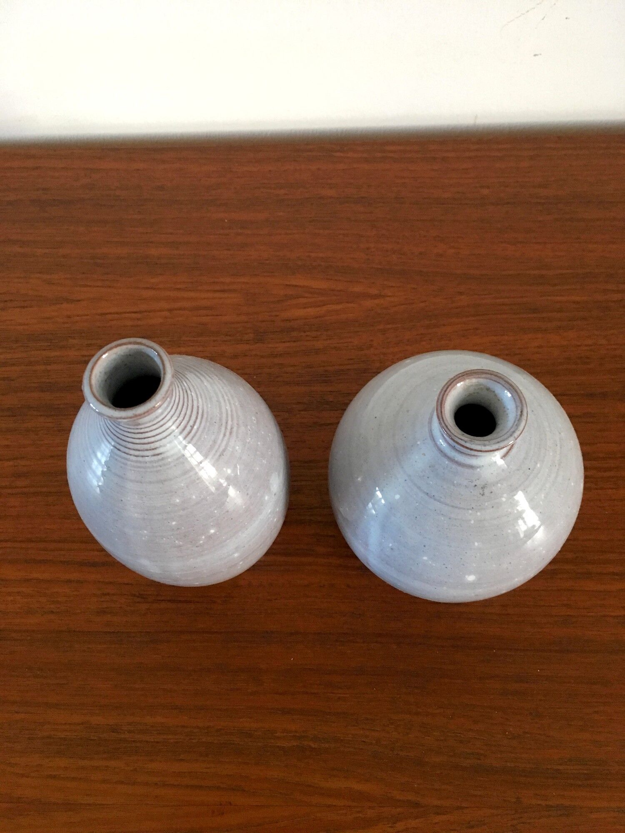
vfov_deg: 61.7
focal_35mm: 29
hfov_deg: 48.2
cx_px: 312
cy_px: 416
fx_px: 698
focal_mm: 4.15
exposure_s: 1/33
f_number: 2.2
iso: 250
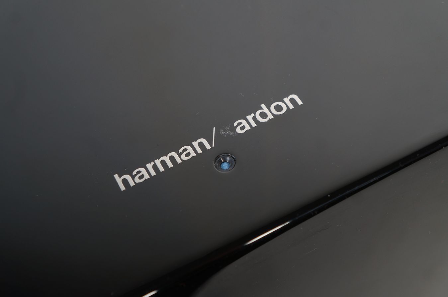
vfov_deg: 22.5
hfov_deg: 33.4
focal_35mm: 60
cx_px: 224
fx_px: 746
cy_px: 148
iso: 200
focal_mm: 40
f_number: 5.6
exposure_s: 1/20
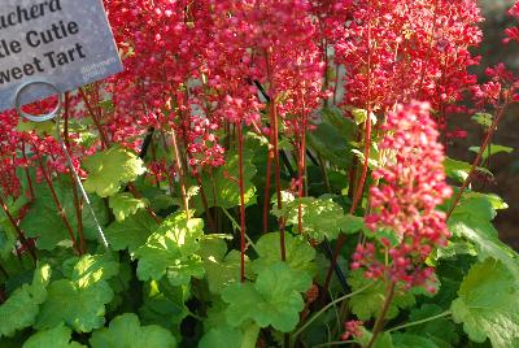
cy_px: 174
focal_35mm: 63
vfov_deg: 21.6
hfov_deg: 31.8
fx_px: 910
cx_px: 260
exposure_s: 1/60
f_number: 7.1
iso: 200
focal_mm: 42
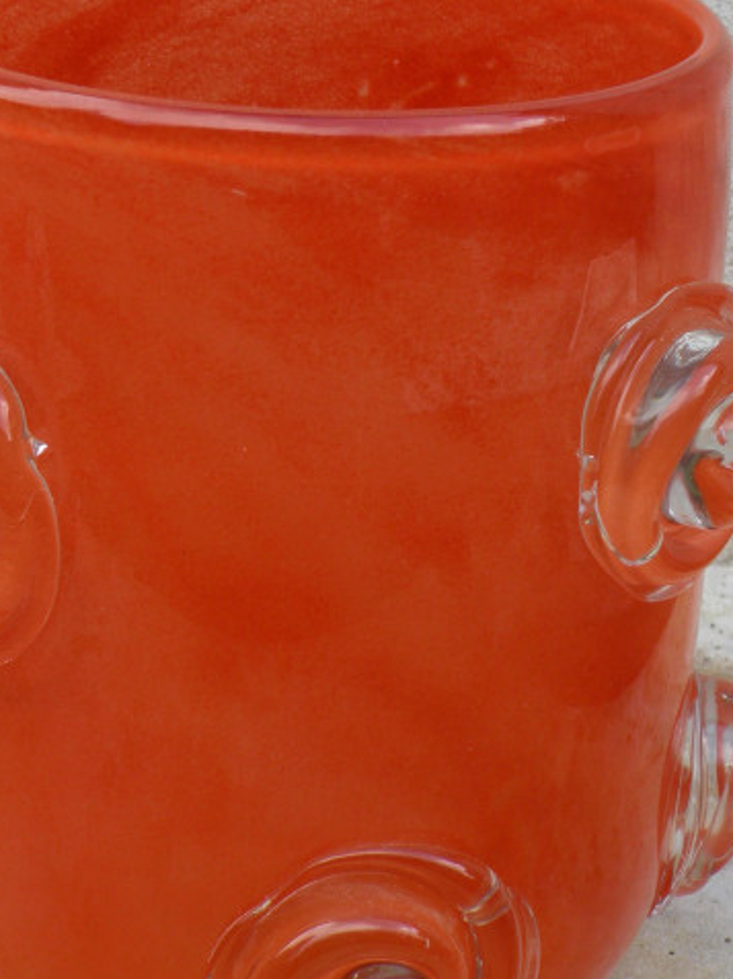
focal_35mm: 94
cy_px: 493
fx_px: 2658
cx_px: 290
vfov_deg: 20.9
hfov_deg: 15.7
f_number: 4
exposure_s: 1/107
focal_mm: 9.8
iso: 64
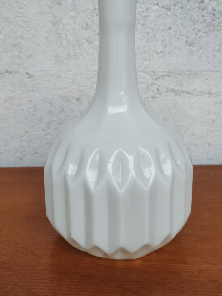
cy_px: 113
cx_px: 111
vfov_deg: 50.9
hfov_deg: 39.7
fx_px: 308
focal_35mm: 36
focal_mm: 5.58
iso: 500
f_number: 1.8
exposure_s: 1/33.3
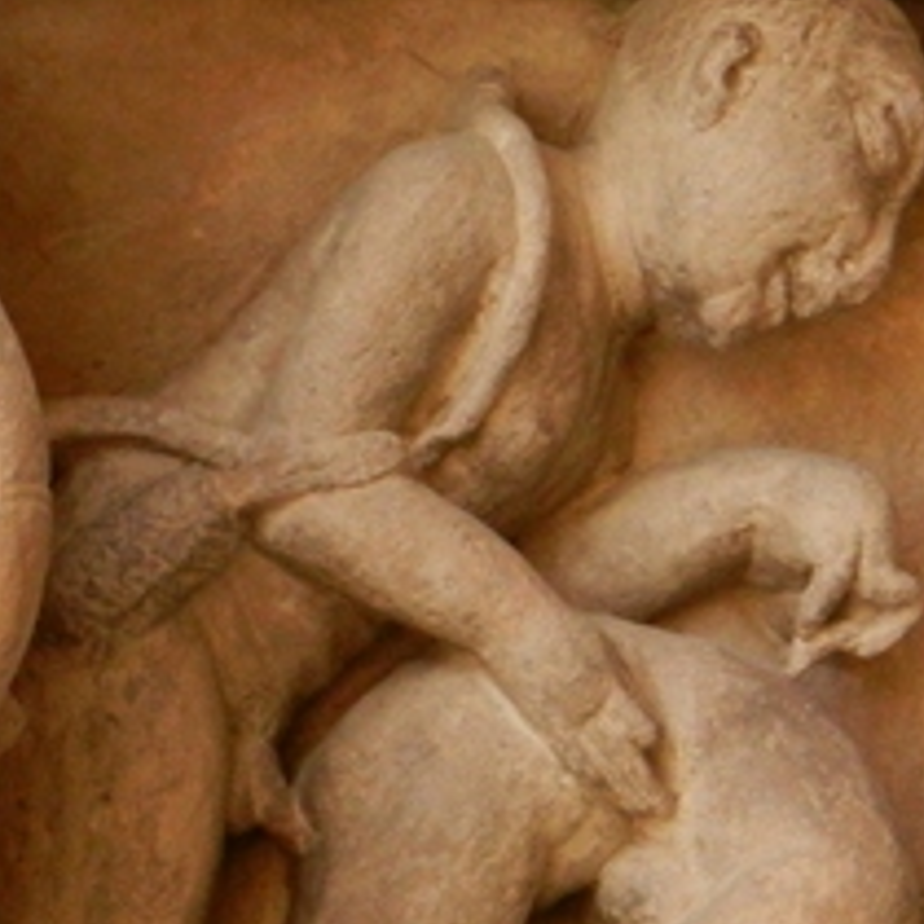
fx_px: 4319
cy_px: 757
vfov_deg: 12.2
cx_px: -321
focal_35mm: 143
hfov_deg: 11.8
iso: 640
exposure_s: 1/250
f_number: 4.4
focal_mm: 9.4
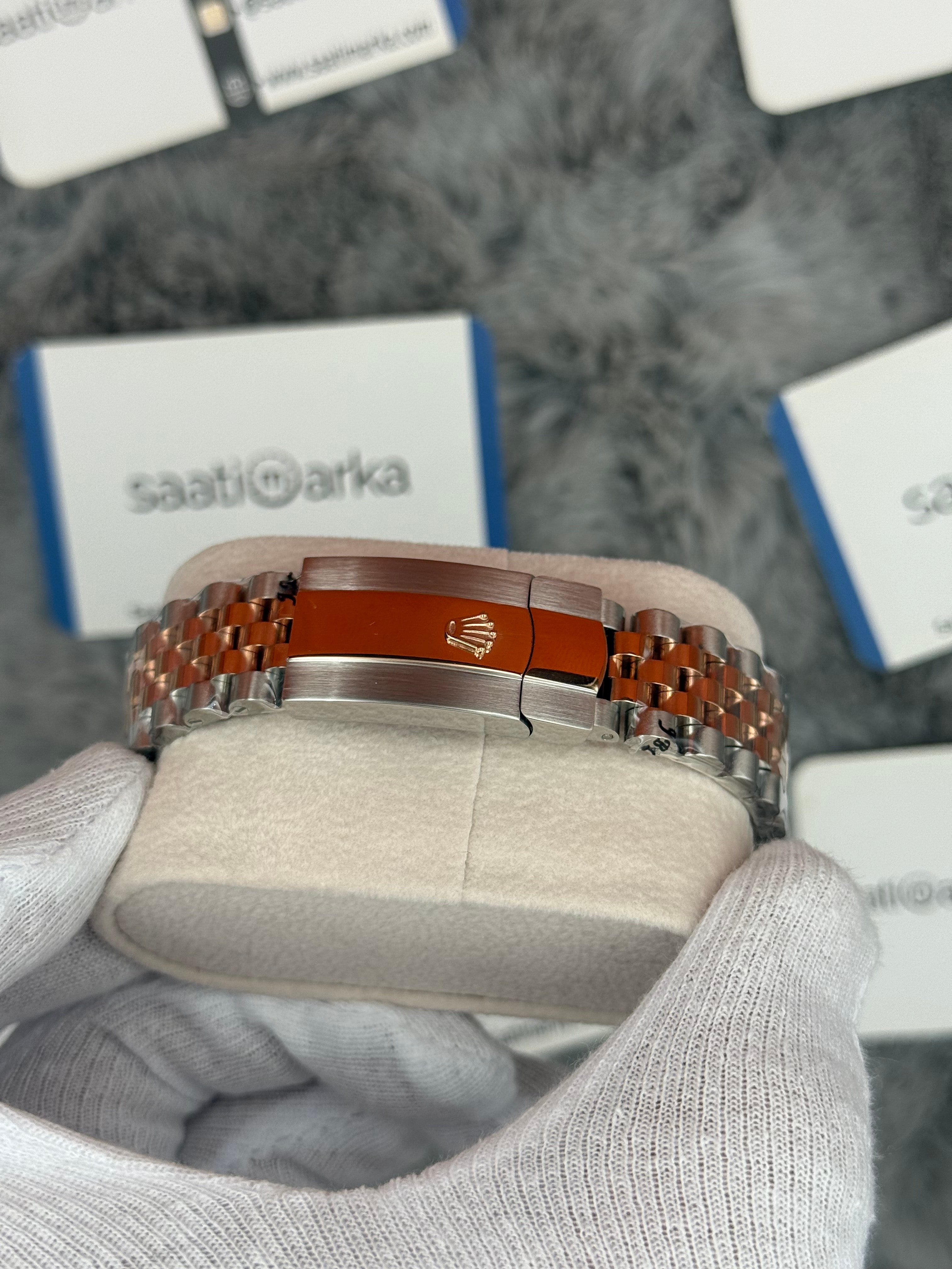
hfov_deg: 30.3
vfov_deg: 39.7
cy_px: 634
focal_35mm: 48
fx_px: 1760
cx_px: 476
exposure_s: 1/951
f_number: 1.78
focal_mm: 6.76
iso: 64
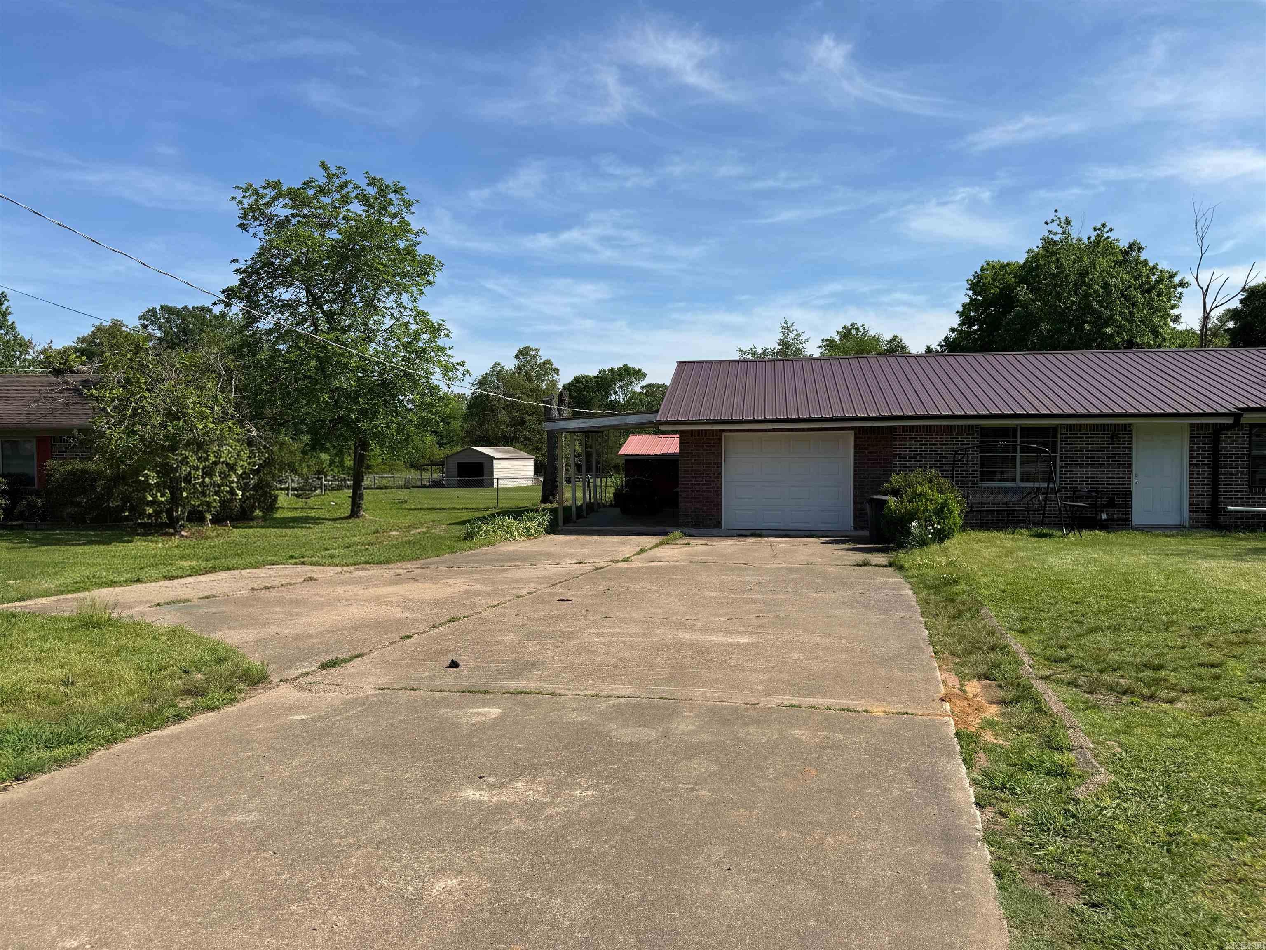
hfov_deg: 71.6
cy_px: 475
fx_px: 878
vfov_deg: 56.8
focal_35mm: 24
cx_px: 633
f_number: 1.78
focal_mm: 6.76
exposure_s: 1/5319
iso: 80
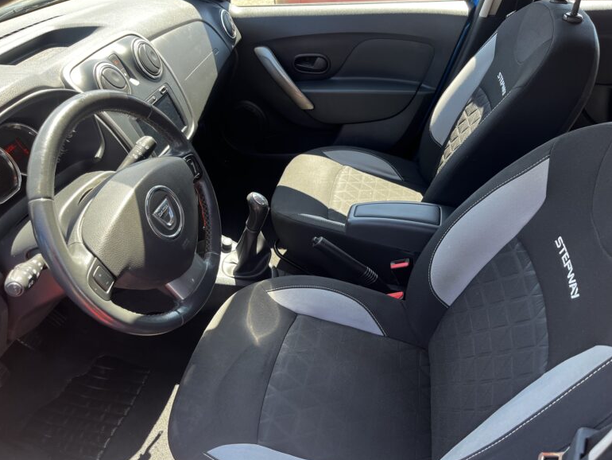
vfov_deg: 51.4
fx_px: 478
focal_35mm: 27
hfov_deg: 65.3
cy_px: 236
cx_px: 301
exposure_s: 1/134
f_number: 1.6
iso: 64
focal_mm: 5.1
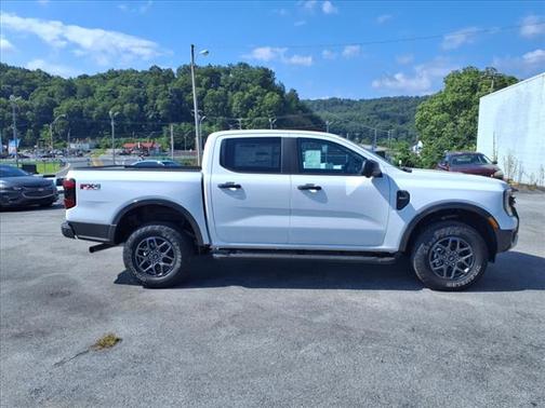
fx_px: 425
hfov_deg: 65.3
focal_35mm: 27
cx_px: 272
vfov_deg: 51.4
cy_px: 204
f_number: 1.9
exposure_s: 1/2000
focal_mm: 3.58
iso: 40
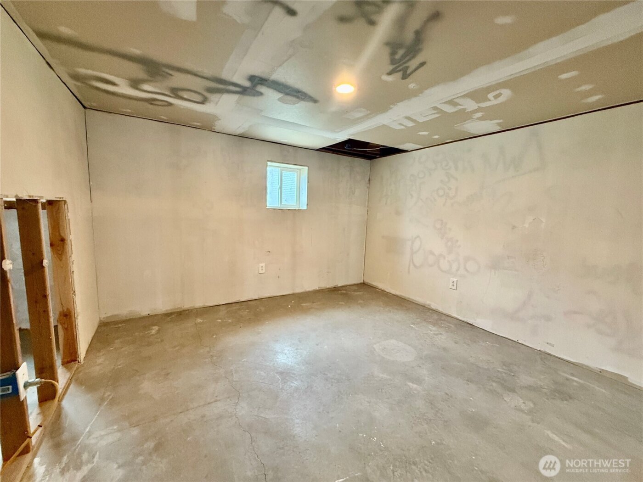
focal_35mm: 14
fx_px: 260
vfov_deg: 85.7
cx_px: 322
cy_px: 241
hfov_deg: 102.1
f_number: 2.2
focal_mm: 2.22
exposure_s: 1/60
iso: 500
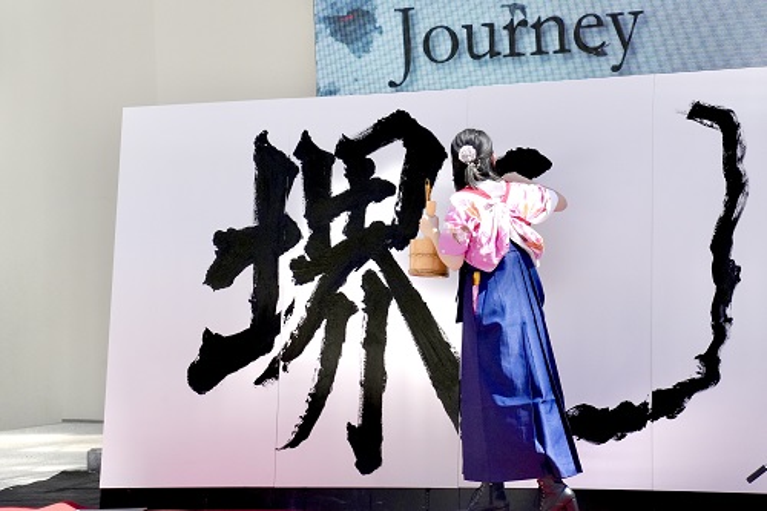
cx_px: 384
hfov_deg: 27.0
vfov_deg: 18.2
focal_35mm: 75
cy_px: 256
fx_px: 1597
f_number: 9
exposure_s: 1/2500
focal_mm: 75
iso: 2000
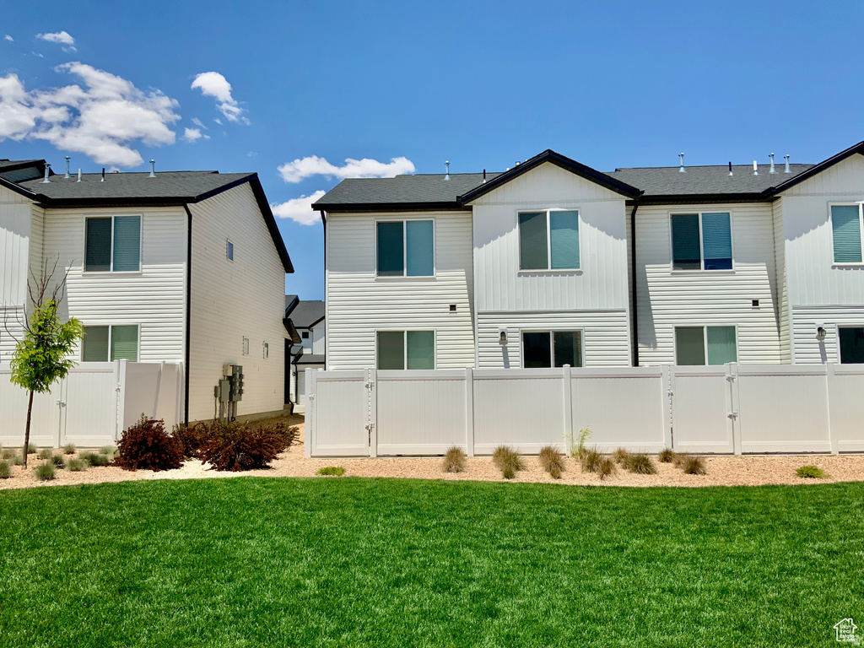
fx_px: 724
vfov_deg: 48.2
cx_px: 432
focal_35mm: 29
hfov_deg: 61.7
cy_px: 324
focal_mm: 3
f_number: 1.8
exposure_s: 1/3788
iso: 20
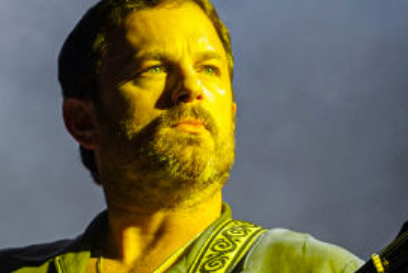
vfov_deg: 1.8
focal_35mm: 756
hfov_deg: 2.7
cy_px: 360
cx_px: 160
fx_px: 8572
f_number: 4
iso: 1600
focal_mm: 200
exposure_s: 1/400
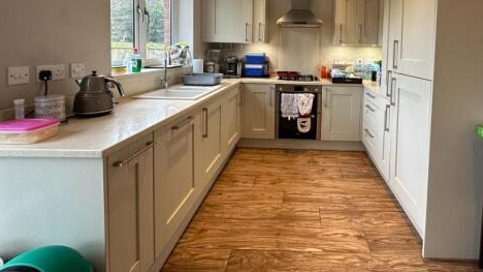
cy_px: 62
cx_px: 297
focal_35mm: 19
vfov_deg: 55.0
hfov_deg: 88.1
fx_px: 243
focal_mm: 2.22
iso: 250
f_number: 2.2
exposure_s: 1/99
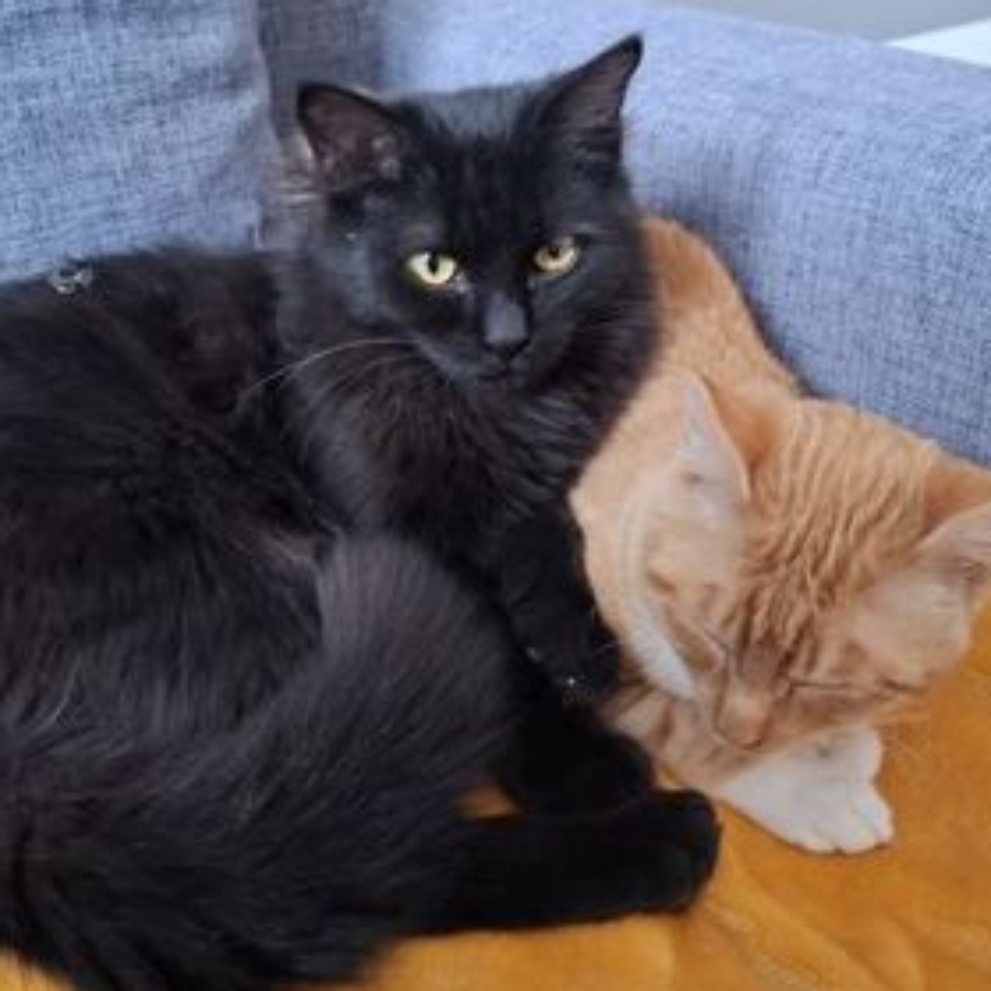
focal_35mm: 29
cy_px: 524
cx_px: 421
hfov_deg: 55.4
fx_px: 939
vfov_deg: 55.6
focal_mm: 5.54
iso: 400
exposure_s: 1/25
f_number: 1.8
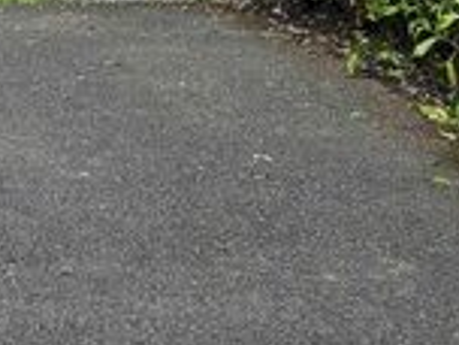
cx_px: -151
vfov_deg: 12.8
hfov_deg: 17.3
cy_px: -259
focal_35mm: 106
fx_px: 1406
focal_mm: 5.4
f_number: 1.8
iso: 25
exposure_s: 1/100
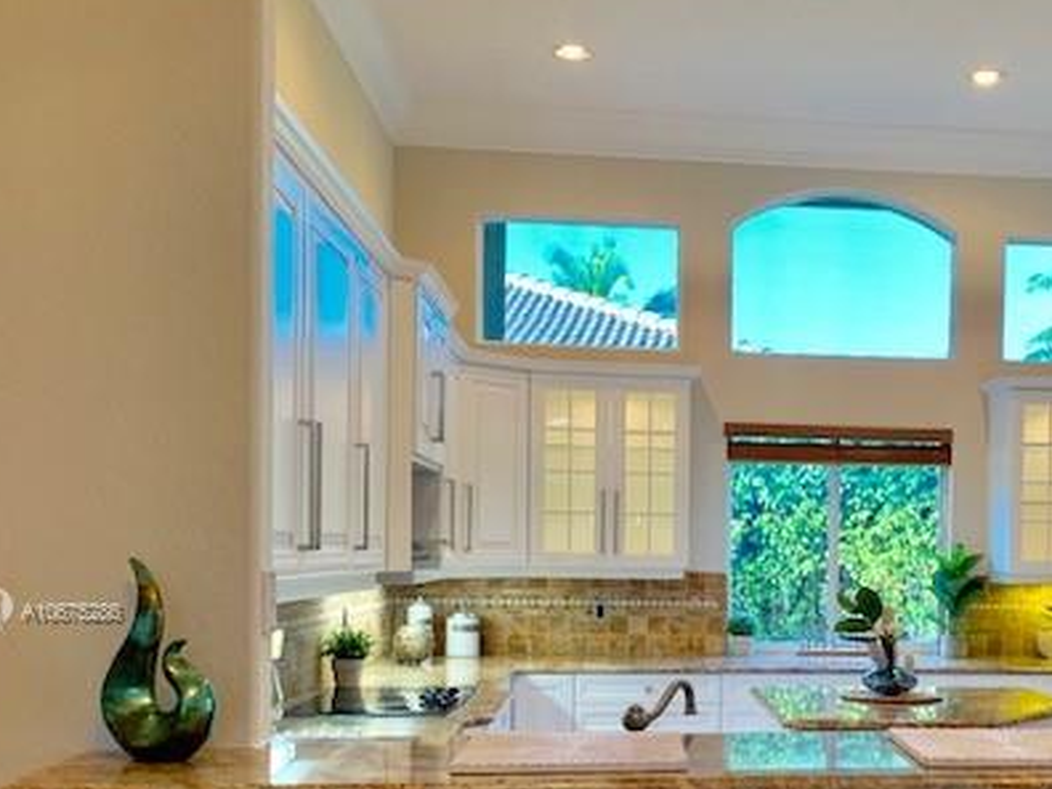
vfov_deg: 33.5
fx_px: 1276
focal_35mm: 42
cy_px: 614
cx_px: 808
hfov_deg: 43.2
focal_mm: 4.25
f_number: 1.8
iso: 100
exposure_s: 1/60
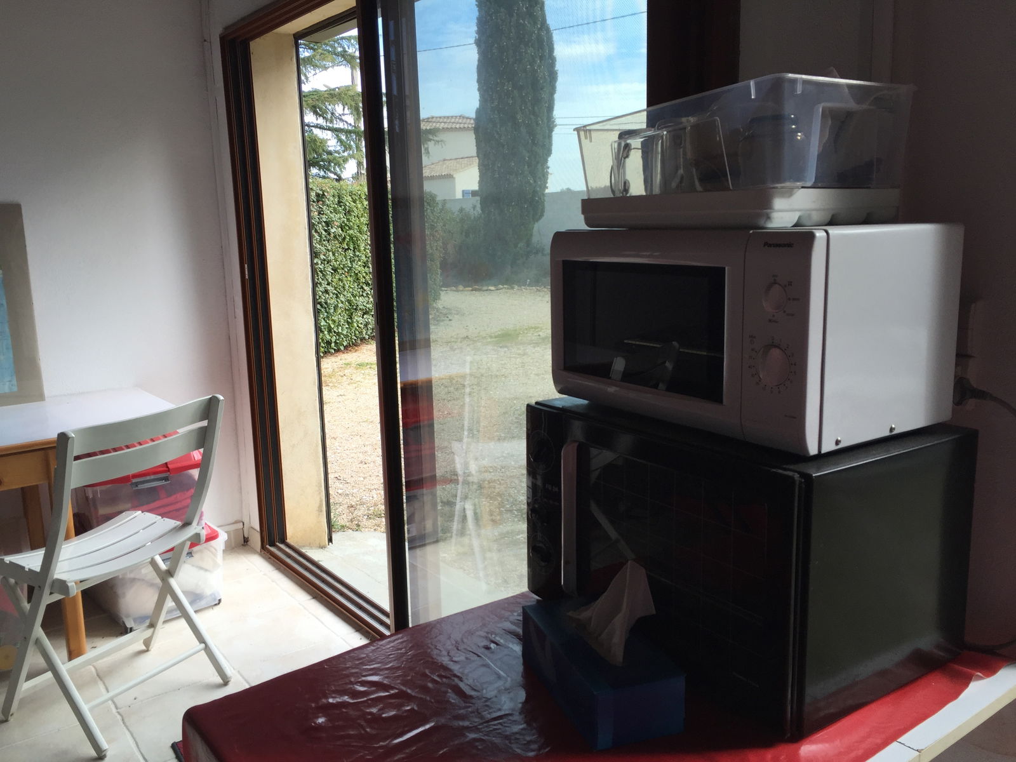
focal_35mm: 29
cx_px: 508
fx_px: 851
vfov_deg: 48.2
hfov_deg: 61.7
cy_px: 381
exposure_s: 1/235
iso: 32
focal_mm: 4.15
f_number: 2.2
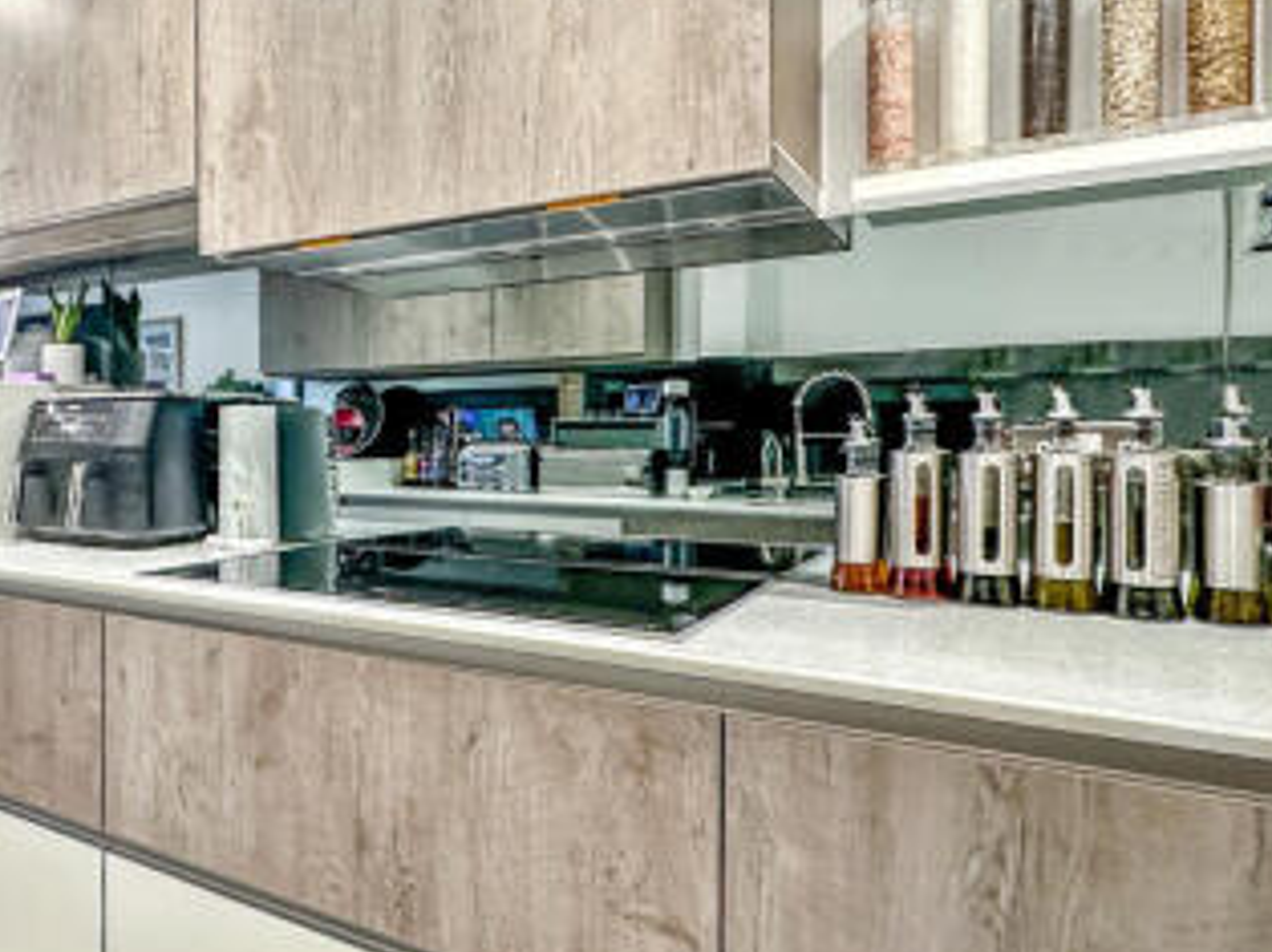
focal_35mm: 26
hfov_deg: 61.3
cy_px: 504
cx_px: 237
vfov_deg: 53.0
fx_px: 955
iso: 250
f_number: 2.2
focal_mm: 2.22
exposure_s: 1/50
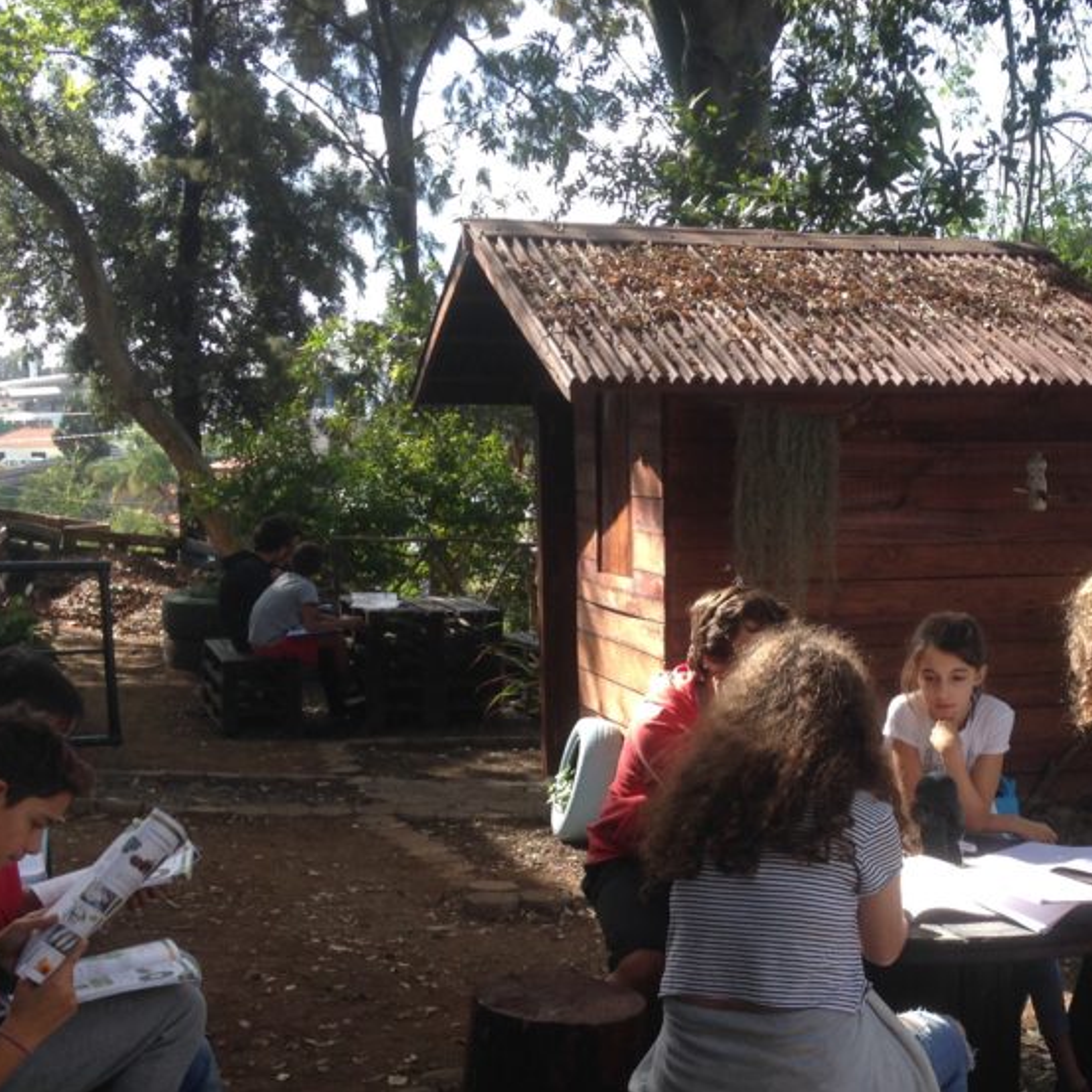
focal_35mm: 57
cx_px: 800
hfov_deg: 29.6
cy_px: 760
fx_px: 2034
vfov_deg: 29.8
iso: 50
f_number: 2.4
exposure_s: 1/379
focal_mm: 4.12
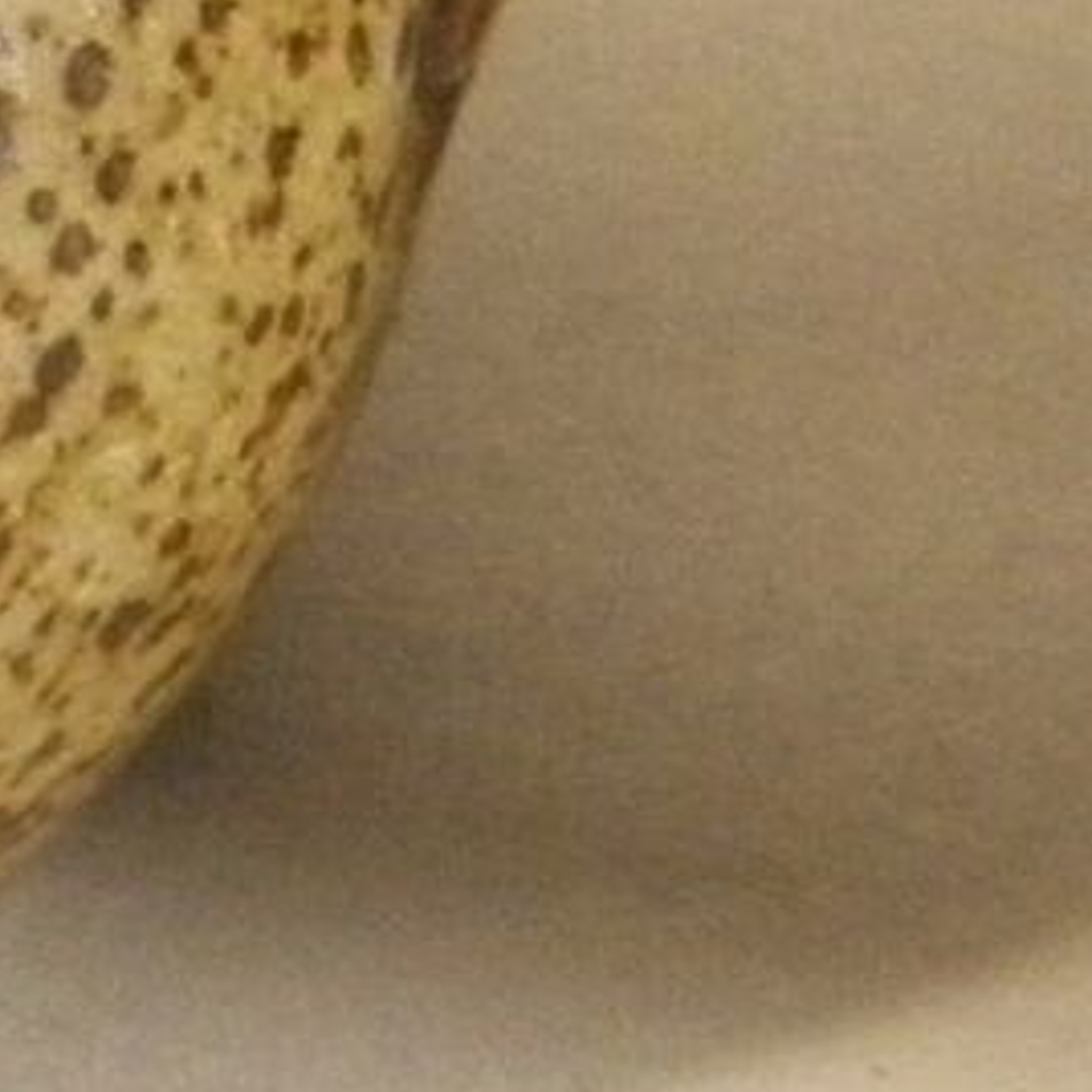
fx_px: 24091
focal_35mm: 675
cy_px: -102
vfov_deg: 2.6
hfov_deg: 2.6
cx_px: 1125
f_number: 4.4
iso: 200
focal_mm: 14.3
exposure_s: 1/30
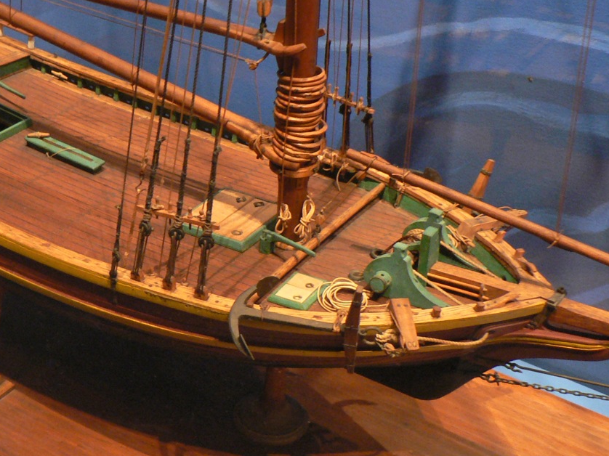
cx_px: 152
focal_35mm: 55
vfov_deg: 26.4
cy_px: 156
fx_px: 967
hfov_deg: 34.2
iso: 200
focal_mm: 6
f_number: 2.8
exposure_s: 1/5
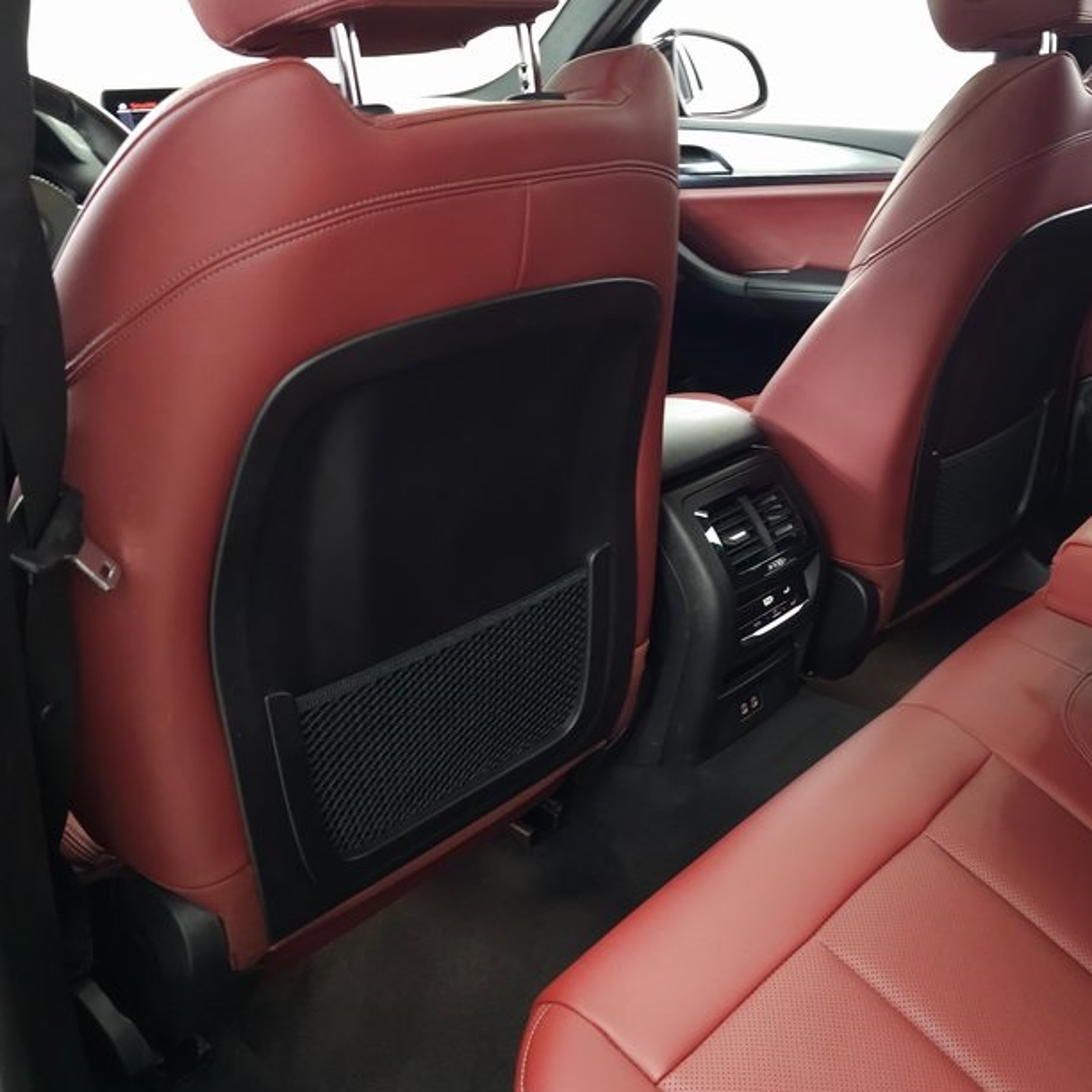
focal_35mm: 34
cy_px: 500
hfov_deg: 47.3
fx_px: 1213
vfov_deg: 48.4
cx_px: 764
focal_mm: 6.3
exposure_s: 1/40
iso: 320
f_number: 1.7
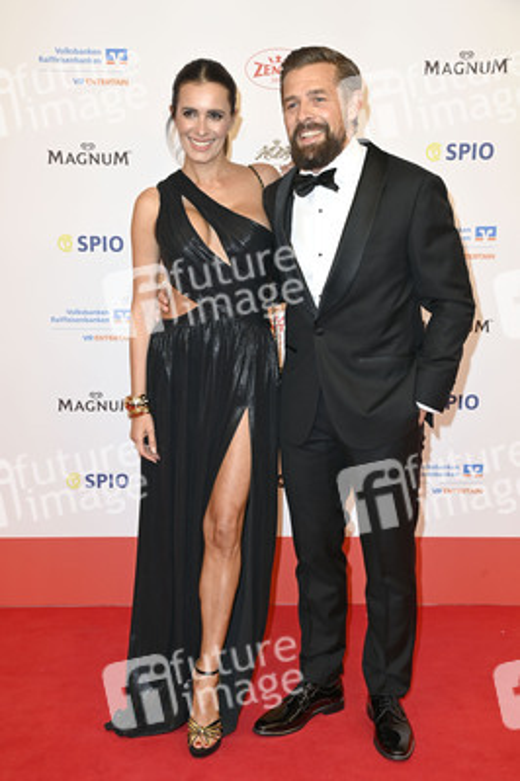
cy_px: 390
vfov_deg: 39.6
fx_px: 1085
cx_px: 260
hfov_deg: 26.9
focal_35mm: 50
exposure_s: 1/200
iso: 640
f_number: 7.1
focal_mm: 50
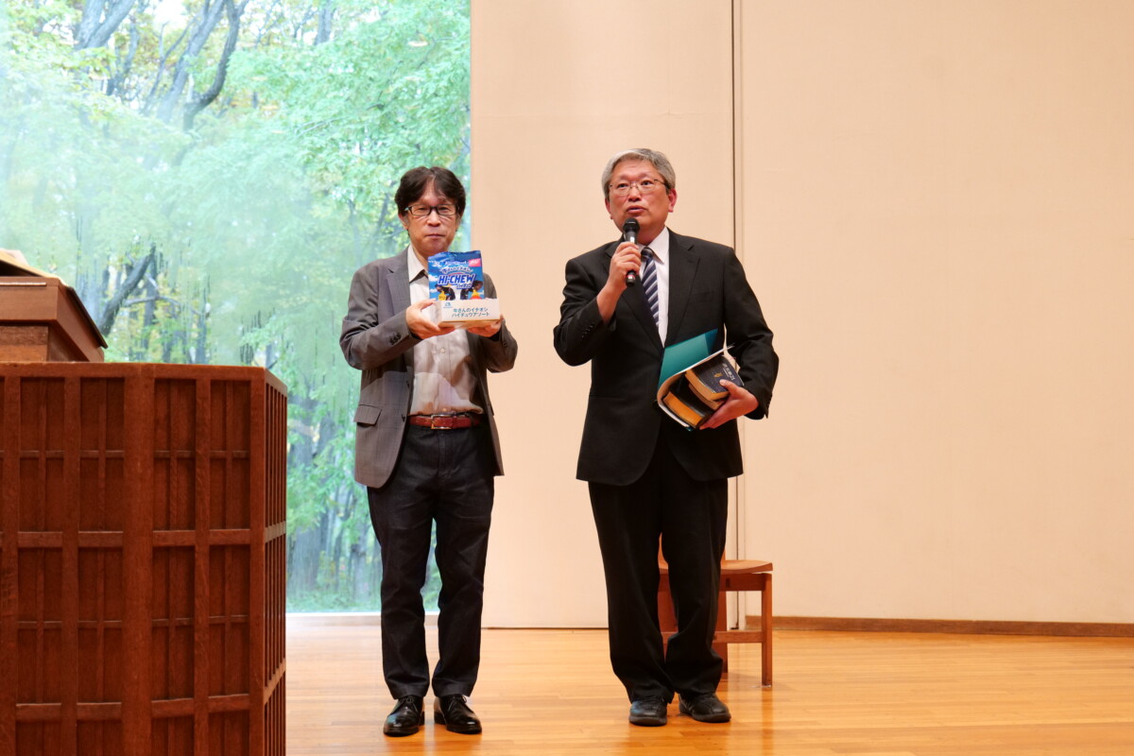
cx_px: 567
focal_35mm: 52
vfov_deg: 26.0
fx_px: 1638
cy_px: 378
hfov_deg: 38.2
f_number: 5.4
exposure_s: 1/60
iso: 4000
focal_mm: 52
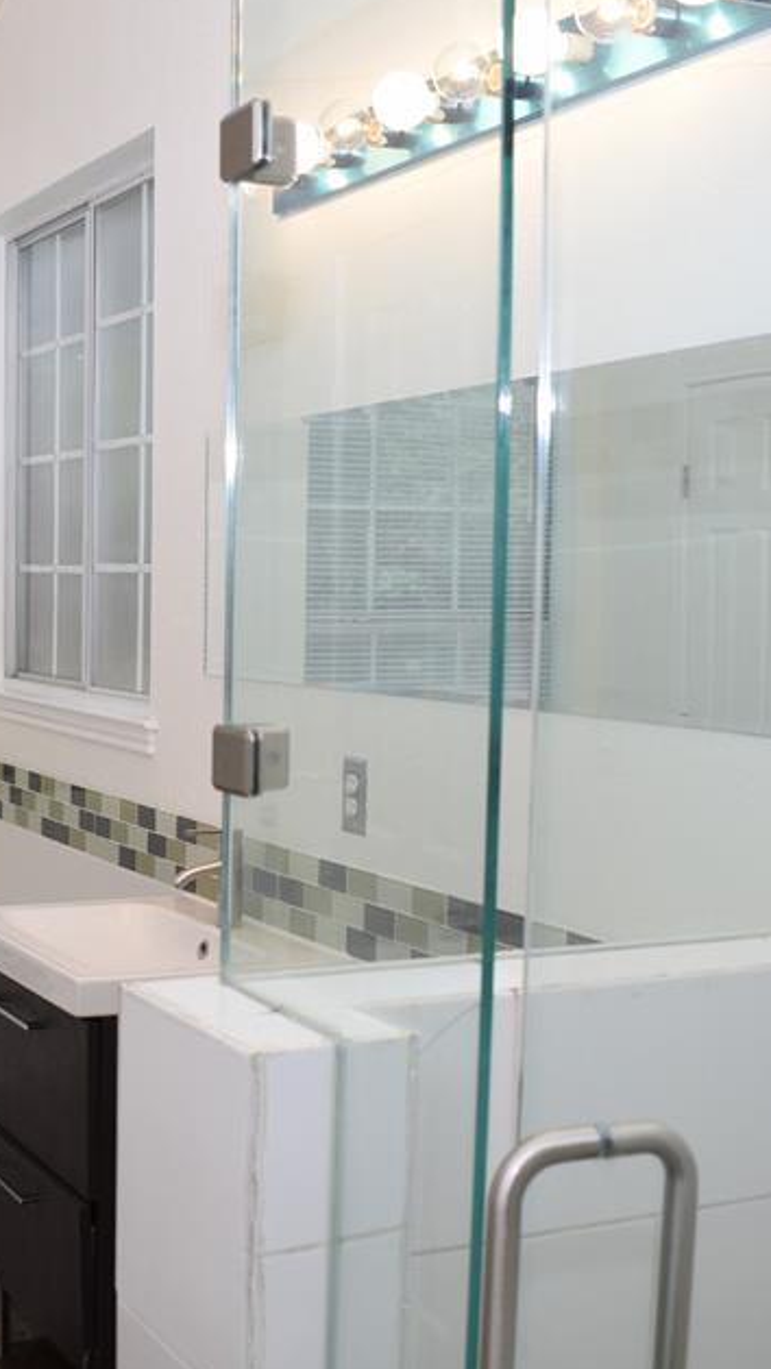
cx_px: 39
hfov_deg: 25.0
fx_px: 1671
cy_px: 727
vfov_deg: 44.6
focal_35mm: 46
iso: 400
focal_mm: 18
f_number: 5
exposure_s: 1/100
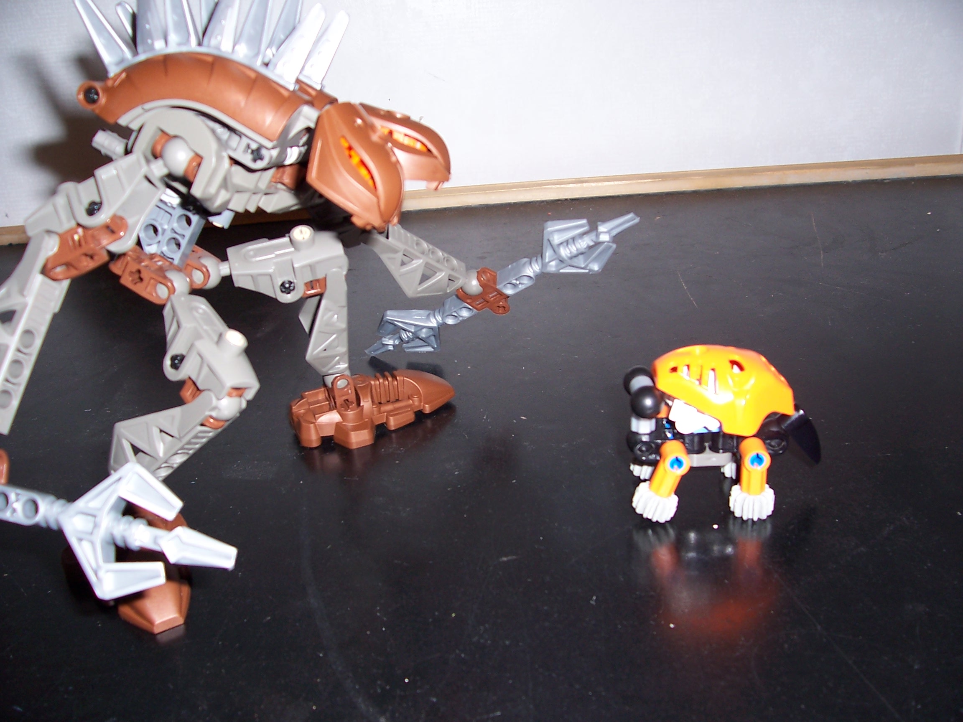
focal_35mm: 34
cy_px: 361
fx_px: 946
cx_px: 482
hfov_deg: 54.0
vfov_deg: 41.8
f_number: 2.7
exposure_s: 1/60
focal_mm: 5.6
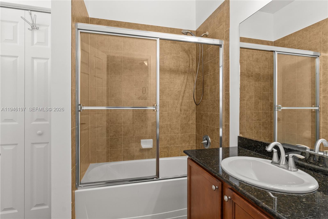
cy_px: 110
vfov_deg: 67.4
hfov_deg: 90.0
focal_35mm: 18
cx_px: 164
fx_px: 164
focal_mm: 12
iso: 400
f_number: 8
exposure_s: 1/10
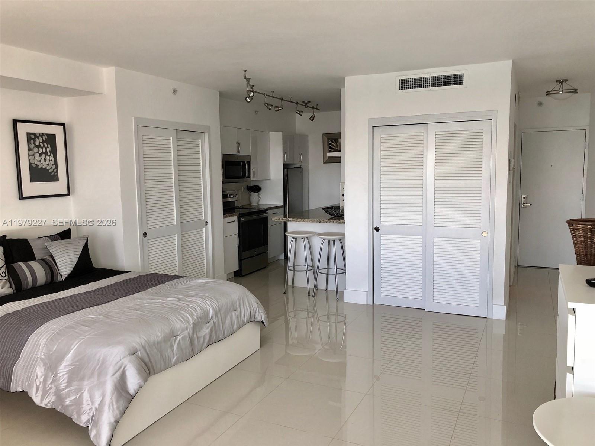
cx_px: 298
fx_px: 481
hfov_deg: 63.4
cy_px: 223
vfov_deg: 49.7
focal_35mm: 28
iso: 25
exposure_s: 1/40
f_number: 1.8
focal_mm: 4
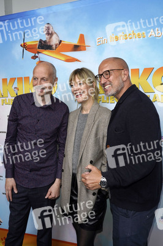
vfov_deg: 54.5
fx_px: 238
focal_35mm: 35
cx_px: 82
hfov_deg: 37.8
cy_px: 123
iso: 640
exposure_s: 1/160
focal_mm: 35
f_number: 5.6
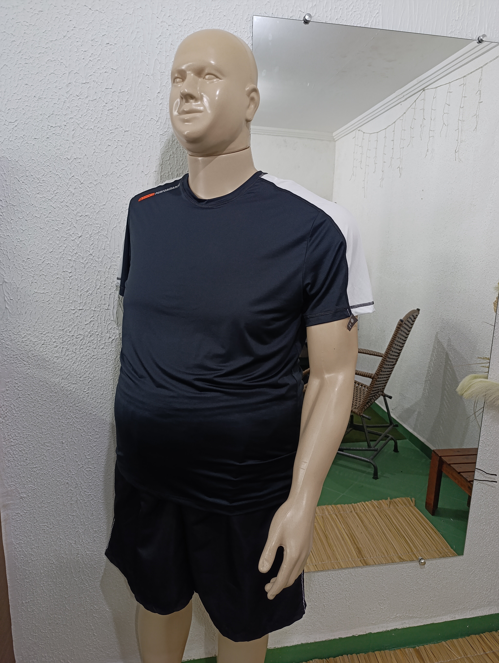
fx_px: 441
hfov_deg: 59.0
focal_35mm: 23
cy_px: 332
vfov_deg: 73.8
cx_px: 250
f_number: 1.6
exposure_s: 1/60
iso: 1000
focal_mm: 6.14
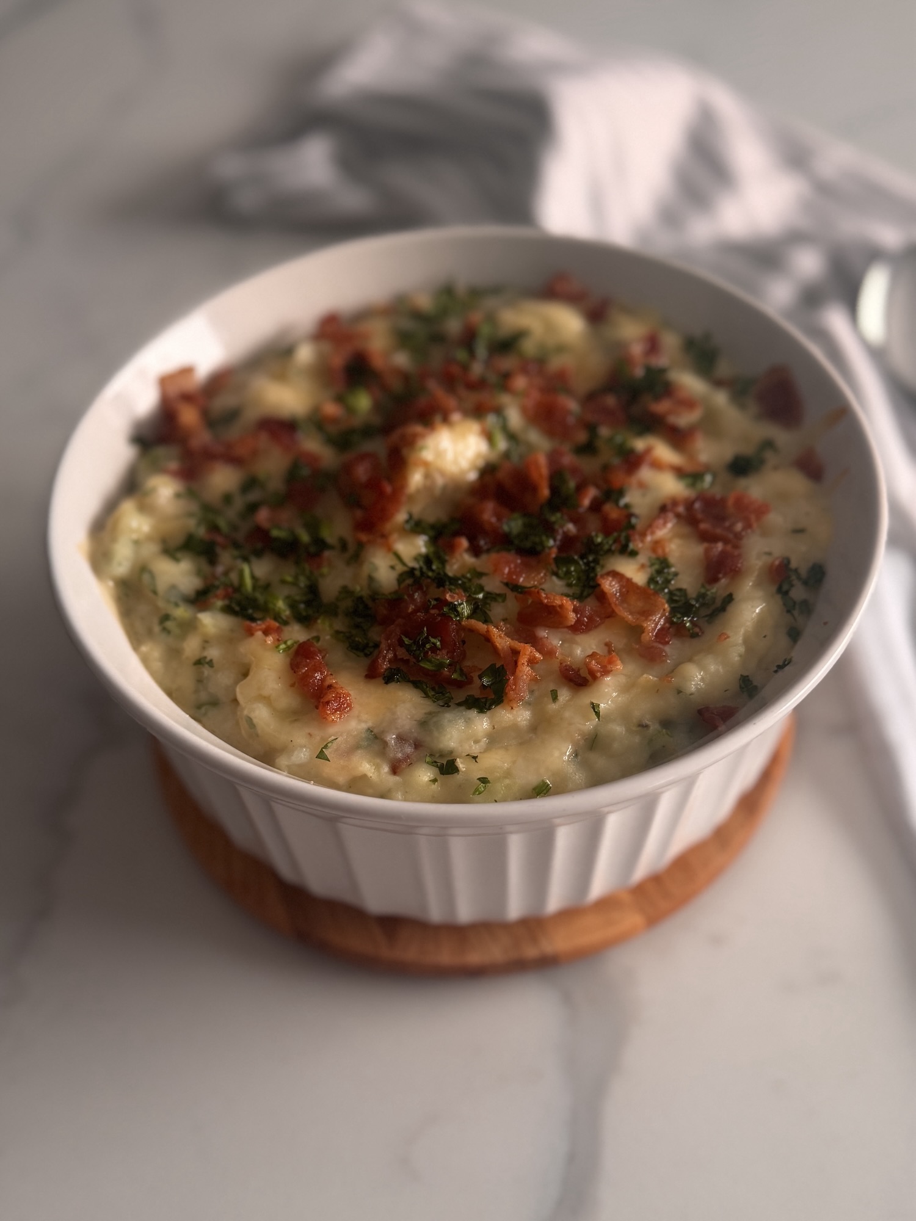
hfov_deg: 56.8
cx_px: 458
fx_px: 847
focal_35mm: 24
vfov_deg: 71.6
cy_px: 610
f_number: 1.78
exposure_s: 1/89
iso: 200
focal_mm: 6.76
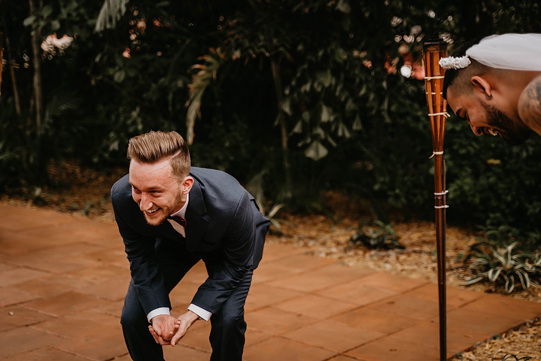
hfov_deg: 36.2
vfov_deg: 24.6
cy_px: 180
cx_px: 270
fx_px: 827
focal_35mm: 55
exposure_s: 1/320
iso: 400
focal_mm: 55
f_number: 2.8
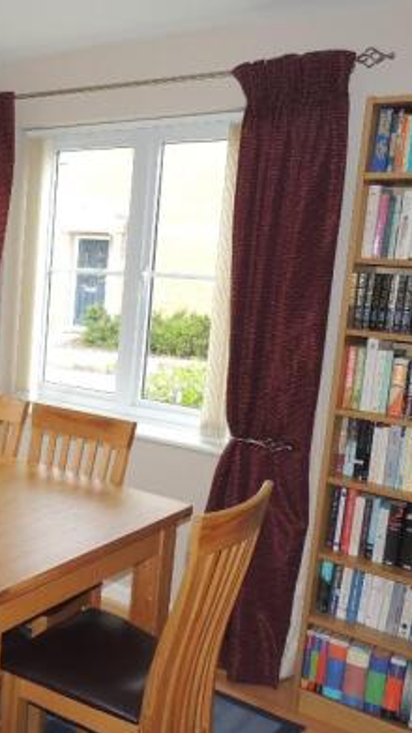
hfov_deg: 27.3
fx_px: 757
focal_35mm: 39
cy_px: 365
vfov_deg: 51.6
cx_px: -66
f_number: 3
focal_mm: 4.3
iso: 100
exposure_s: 1/60
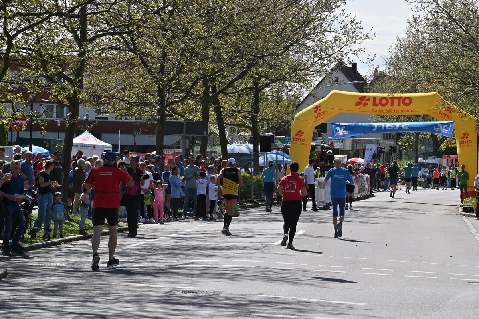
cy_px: 160
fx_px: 2261
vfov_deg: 8.1
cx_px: 240
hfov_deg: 12.1
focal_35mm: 170
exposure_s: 1/320
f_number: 22
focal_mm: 170
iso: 640
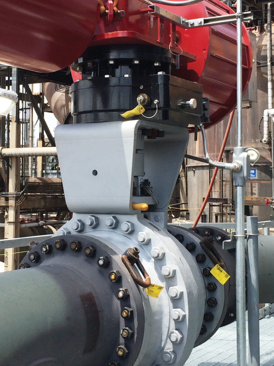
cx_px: 92
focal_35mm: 62
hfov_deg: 23.6
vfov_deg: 31.1
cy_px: 148
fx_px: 654
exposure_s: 1/1244
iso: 32
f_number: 2.2
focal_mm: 4.15
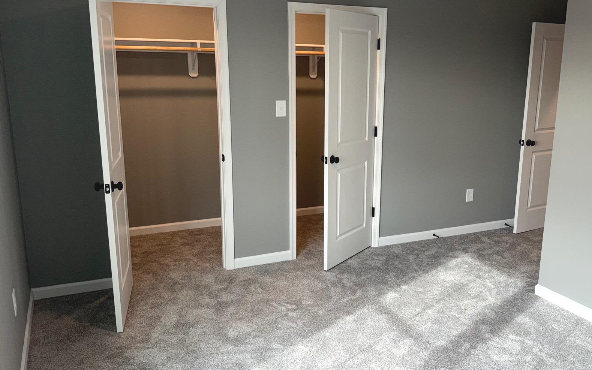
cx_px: 331
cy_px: 187
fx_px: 532
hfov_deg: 58.0
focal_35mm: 33
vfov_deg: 38.3
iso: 80
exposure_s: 1/121
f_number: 1.78
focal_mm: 6.76
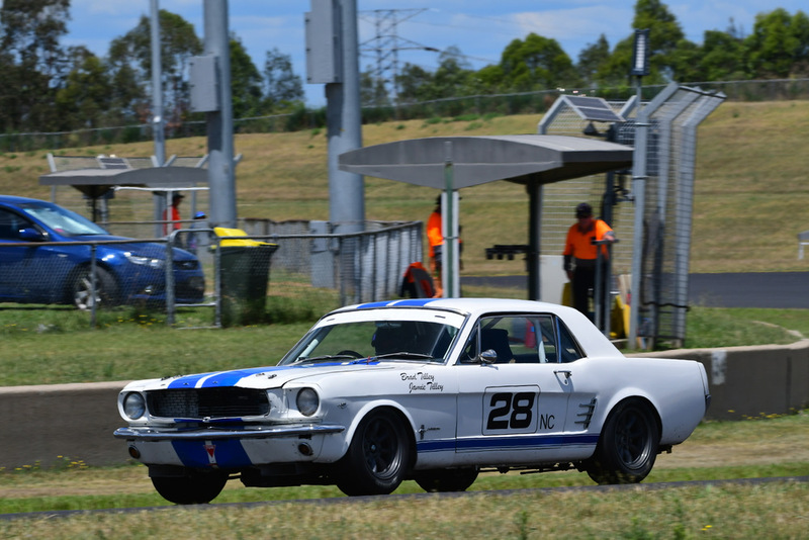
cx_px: 404
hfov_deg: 6.9
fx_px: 6744
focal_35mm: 300
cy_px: 270
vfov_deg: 4.6
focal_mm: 200
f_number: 10
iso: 200
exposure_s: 1/640
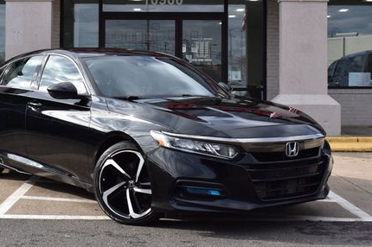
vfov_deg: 20.8
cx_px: 129
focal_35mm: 65
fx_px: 668
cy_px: 69
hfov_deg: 30.9
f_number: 10
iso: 400
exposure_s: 1/320
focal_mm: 29
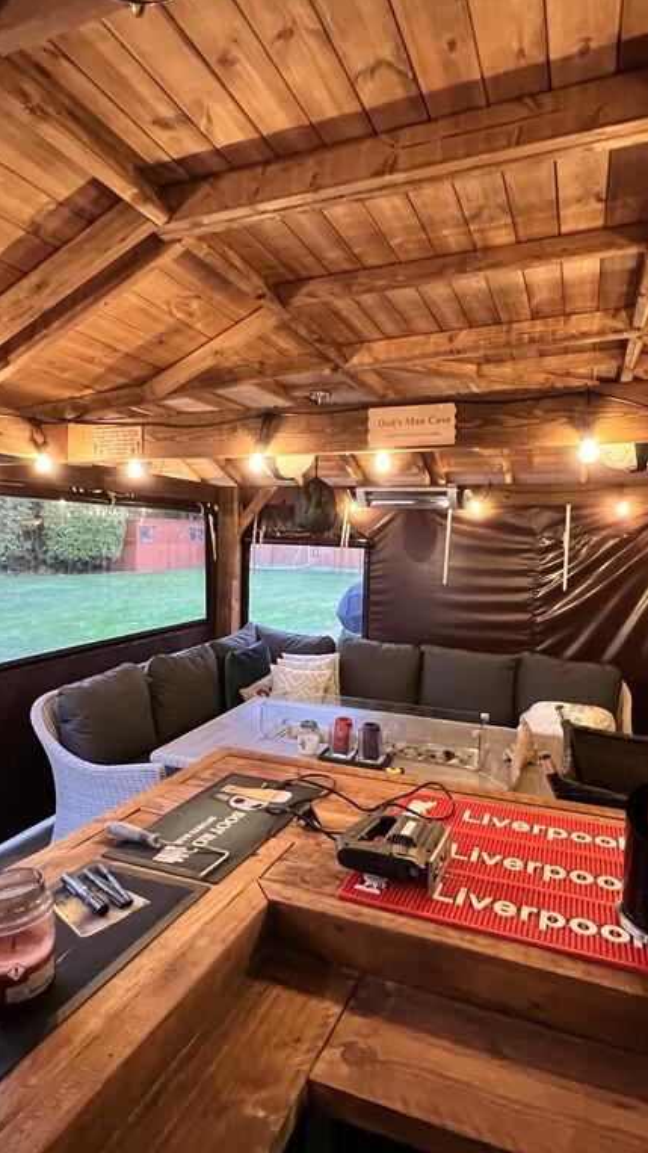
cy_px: 574
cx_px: 334
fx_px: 581
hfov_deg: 58.3
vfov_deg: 89.6
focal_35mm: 19
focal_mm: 1.57
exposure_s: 1/50
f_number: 1.8
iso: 800
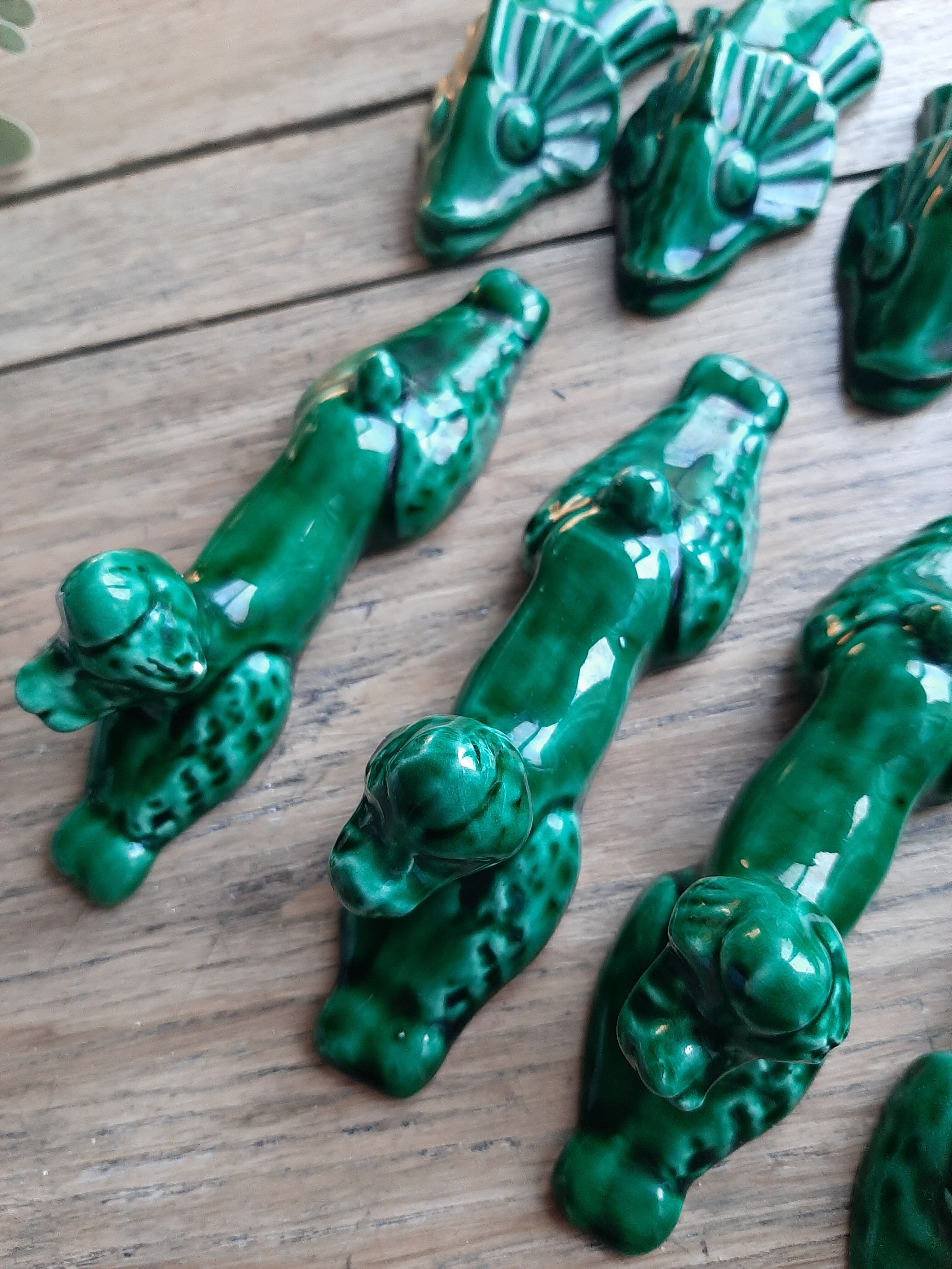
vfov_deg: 67.3
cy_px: 634
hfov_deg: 53.1
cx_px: 476
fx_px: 953
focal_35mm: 26
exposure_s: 1/33
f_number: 1.7
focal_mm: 3.93
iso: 160
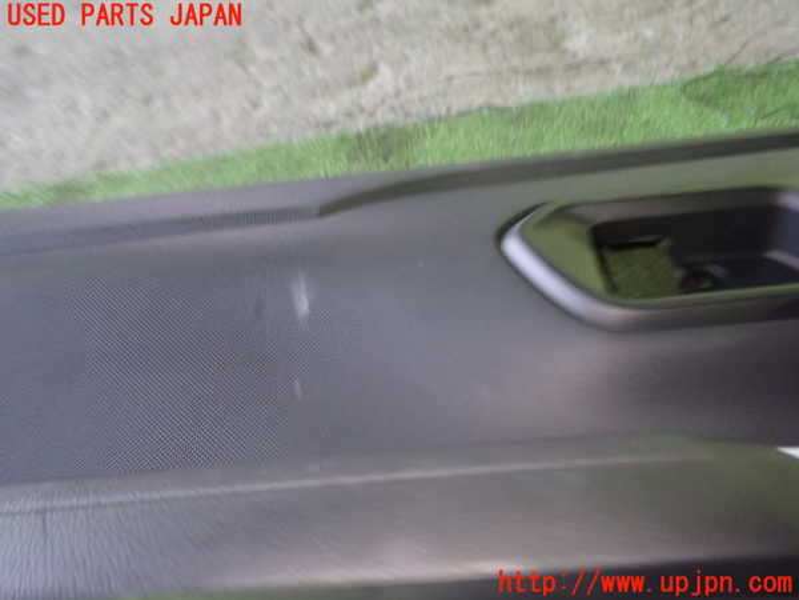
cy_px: 300
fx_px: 692
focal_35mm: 30
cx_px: 400
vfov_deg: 46.8
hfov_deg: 60.0
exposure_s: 1/30
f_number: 2.3
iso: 800
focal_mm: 5.4
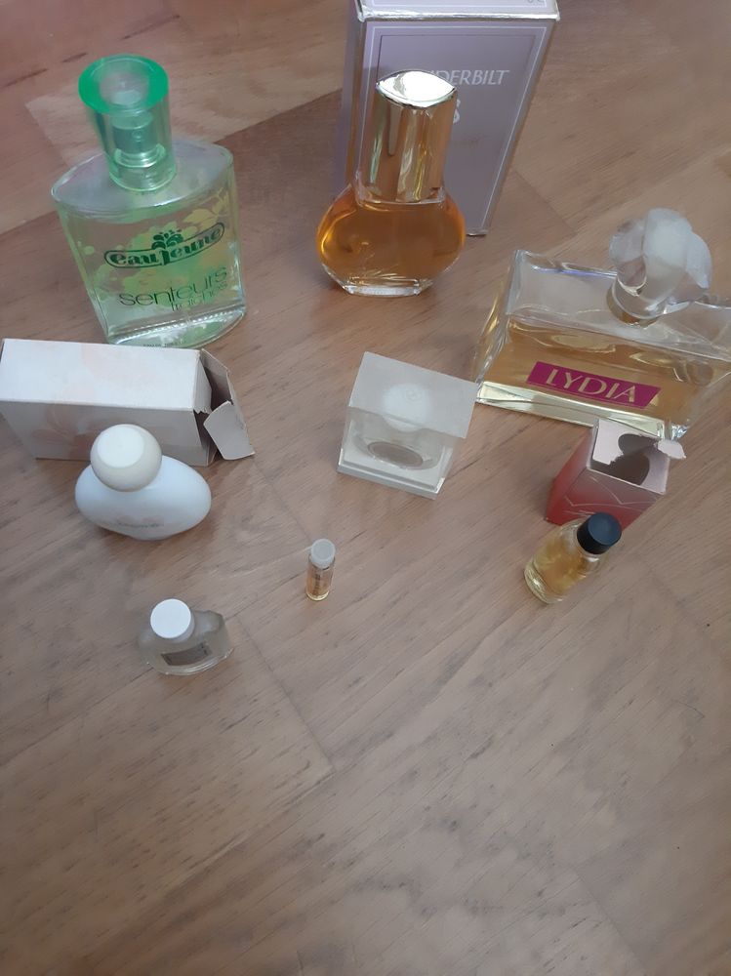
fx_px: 733
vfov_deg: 67.3
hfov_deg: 53.0
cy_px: 488
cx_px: 366
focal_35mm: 26
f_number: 1.7
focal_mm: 3.93
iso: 500
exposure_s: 1/50
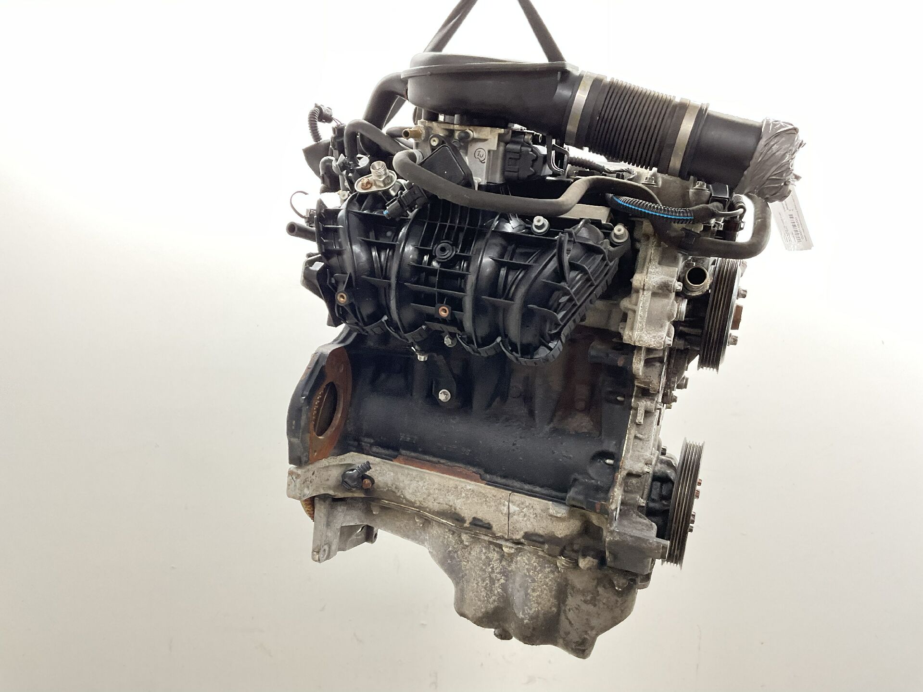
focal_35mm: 29
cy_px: 346
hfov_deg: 61.7
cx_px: 462
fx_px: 773
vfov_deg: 48.2
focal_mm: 3
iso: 125
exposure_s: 1/50
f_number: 1.8
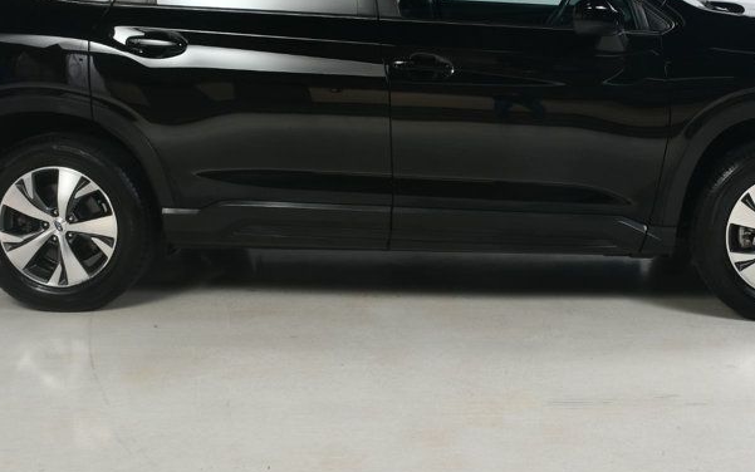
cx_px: 442
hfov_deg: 34.5
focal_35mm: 59
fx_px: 1214
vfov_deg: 21.9
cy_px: 153
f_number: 11
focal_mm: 23
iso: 100
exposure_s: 1/160
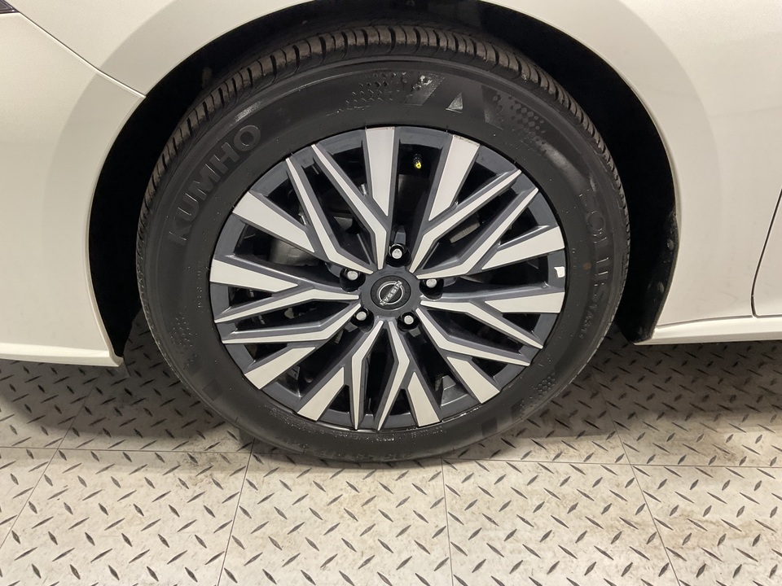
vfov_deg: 48.2
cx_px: 391
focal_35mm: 29
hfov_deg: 61.7
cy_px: 293
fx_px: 655
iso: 100
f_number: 1.8
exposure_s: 1/50
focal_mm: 3
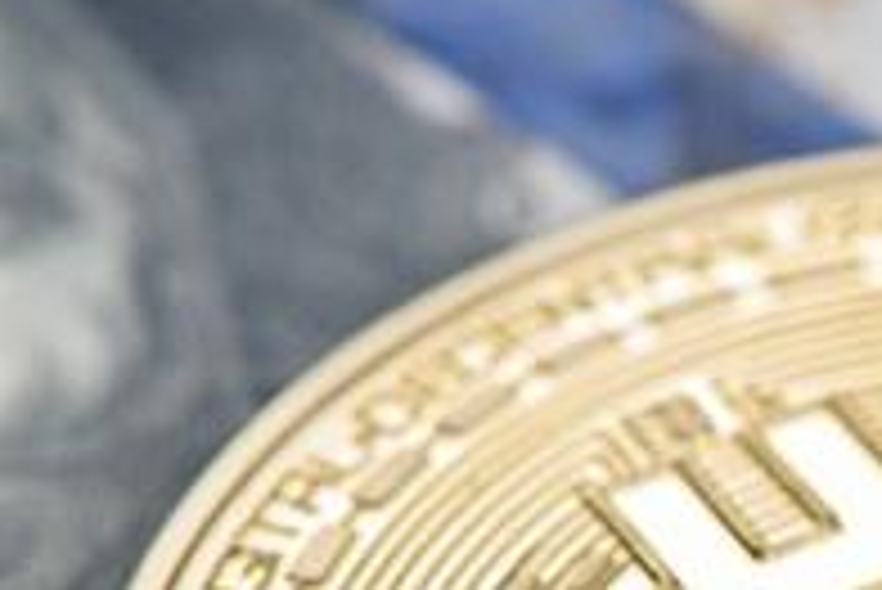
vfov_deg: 3.3
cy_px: 826
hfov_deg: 4.9
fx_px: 10224
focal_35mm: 417
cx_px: 1492
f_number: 11
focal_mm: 105
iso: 100
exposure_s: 1/125
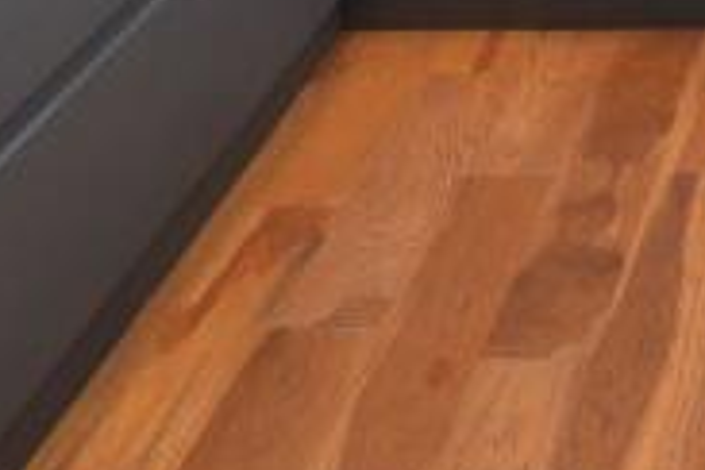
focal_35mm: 84
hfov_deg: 21.5
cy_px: -626
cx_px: 952
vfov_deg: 12.8
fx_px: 1645
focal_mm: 10
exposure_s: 1/60
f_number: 4
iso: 400
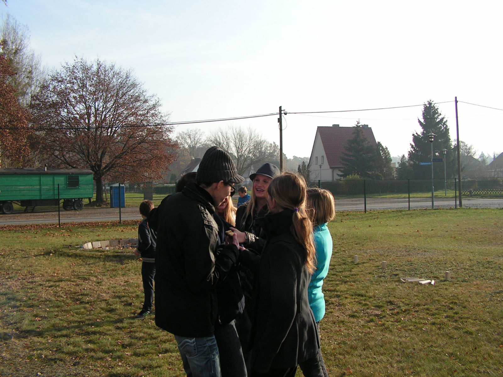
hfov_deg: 51.4
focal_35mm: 36
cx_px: 252
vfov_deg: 39.7
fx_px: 523
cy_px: 188
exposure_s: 1/1000
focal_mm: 6
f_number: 3.2
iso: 100
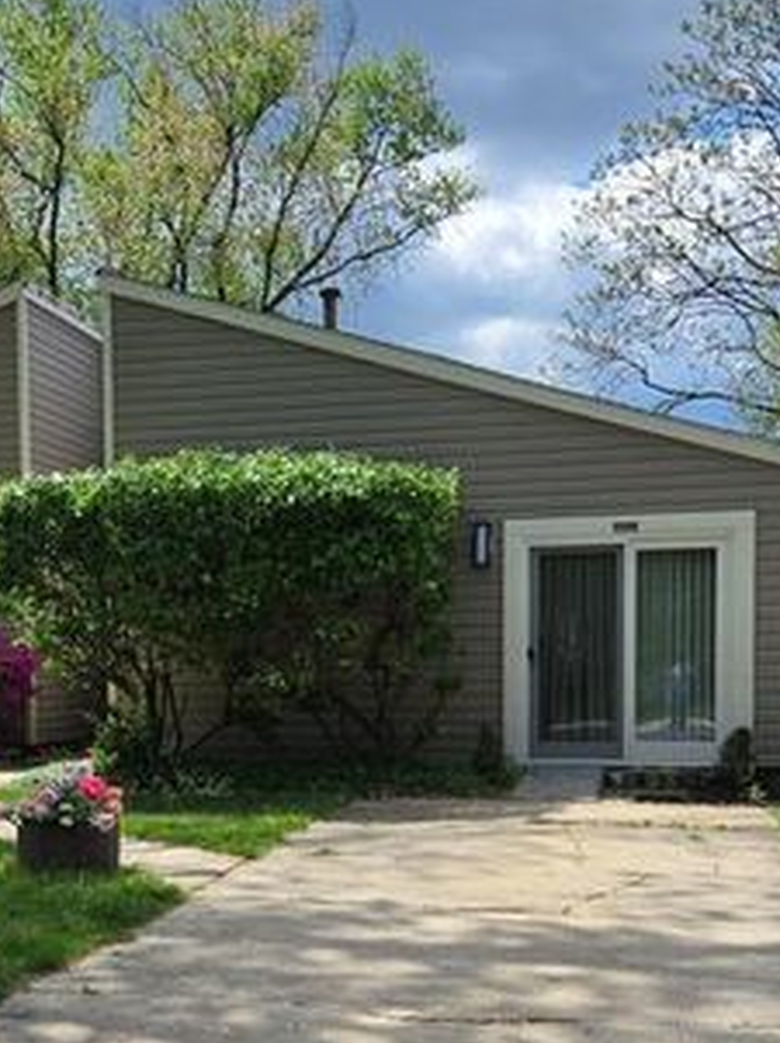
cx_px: 263
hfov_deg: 28.3
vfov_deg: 36.9
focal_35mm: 51
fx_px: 1536
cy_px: 736
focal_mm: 5.4
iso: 25
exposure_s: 1/1859
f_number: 1.8
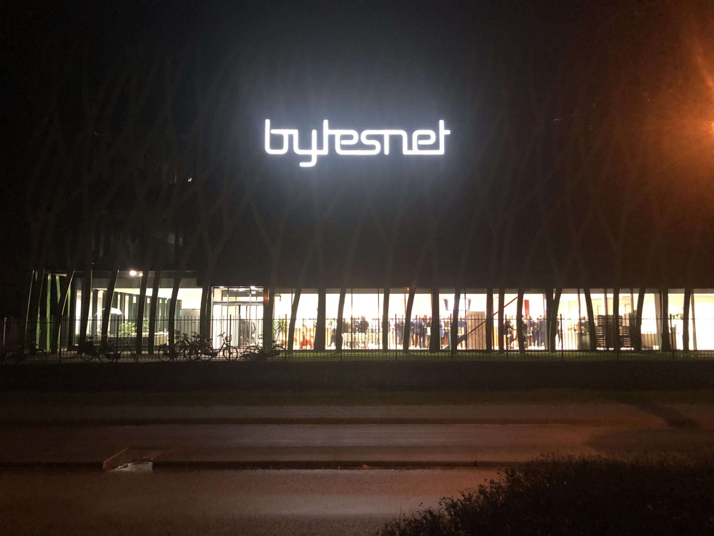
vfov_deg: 49.7
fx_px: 578
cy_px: 268
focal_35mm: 28
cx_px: 357
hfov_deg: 63.4
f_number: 1.8
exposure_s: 1/5
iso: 100
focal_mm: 3.99
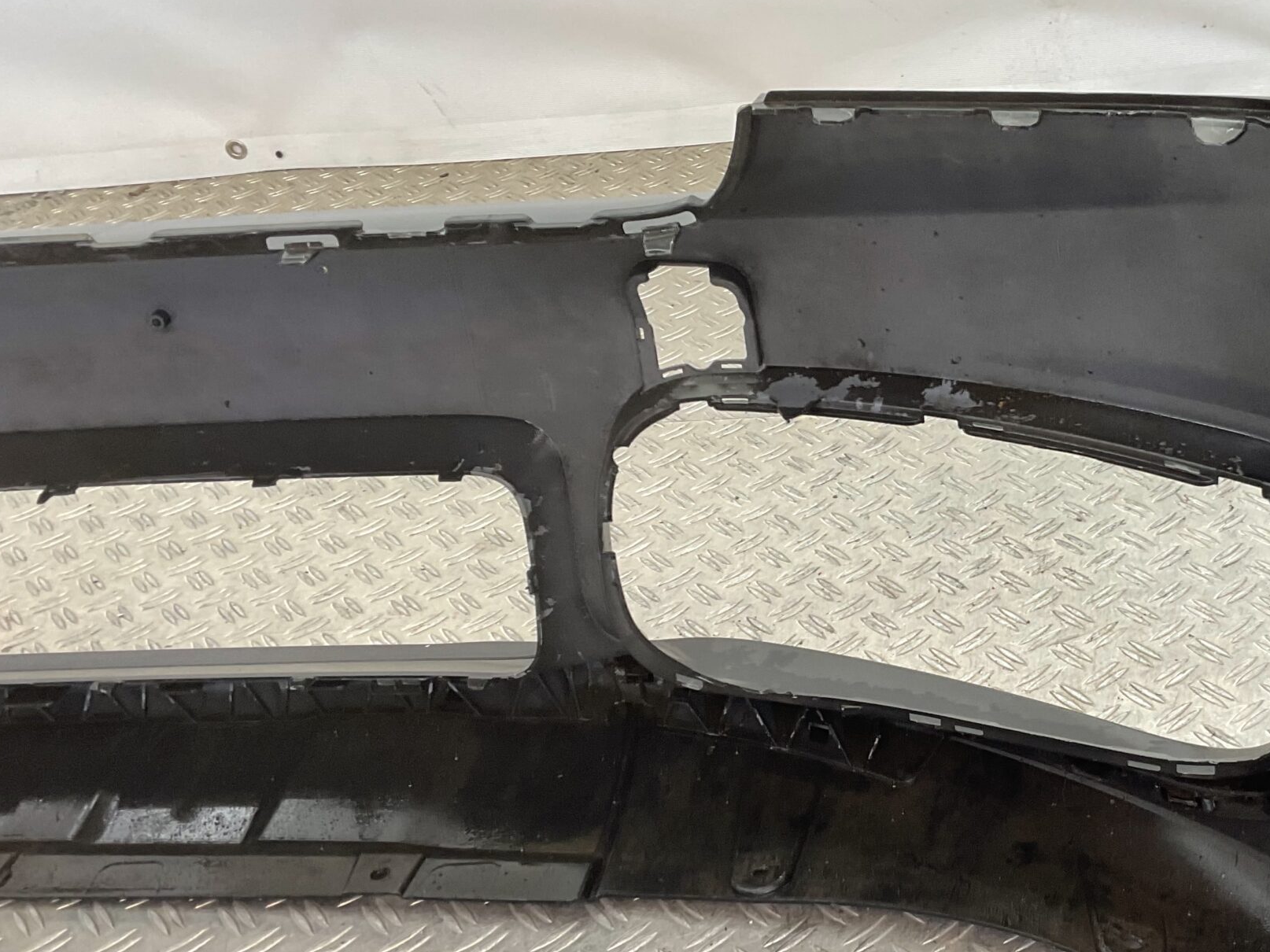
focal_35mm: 46
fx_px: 1687
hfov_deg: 40.2
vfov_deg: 31.4
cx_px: 937
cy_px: 574
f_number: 1.8
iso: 40
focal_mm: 3
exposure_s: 1/120
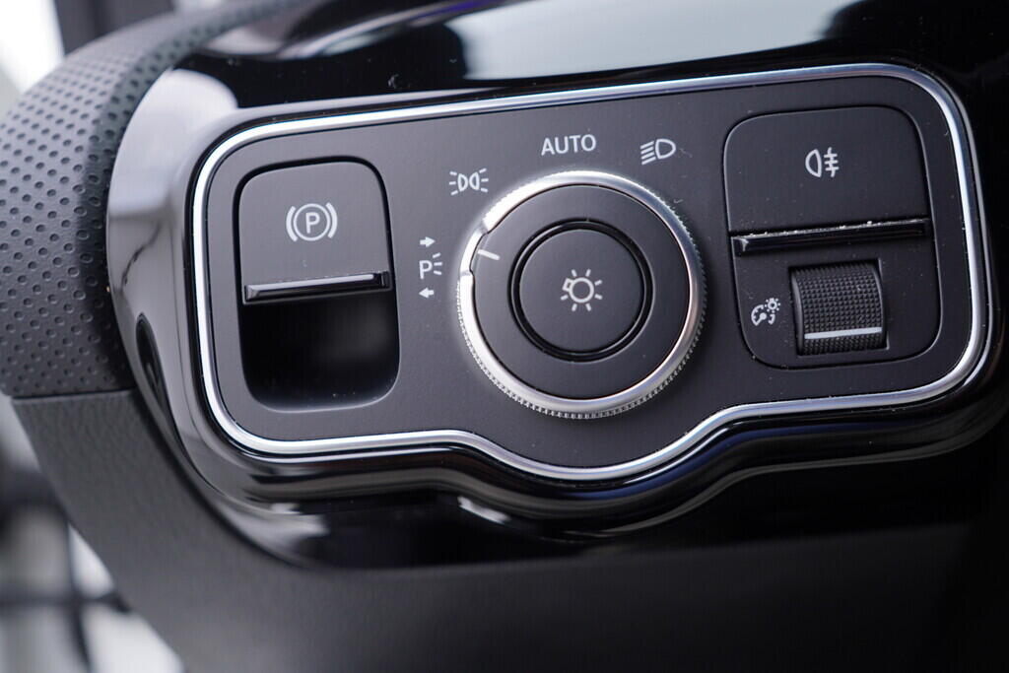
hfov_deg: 53.1
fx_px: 1009
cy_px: 336
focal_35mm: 36
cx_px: 504
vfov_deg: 36.9
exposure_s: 1/40
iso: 125
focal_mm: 24
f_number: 2.8
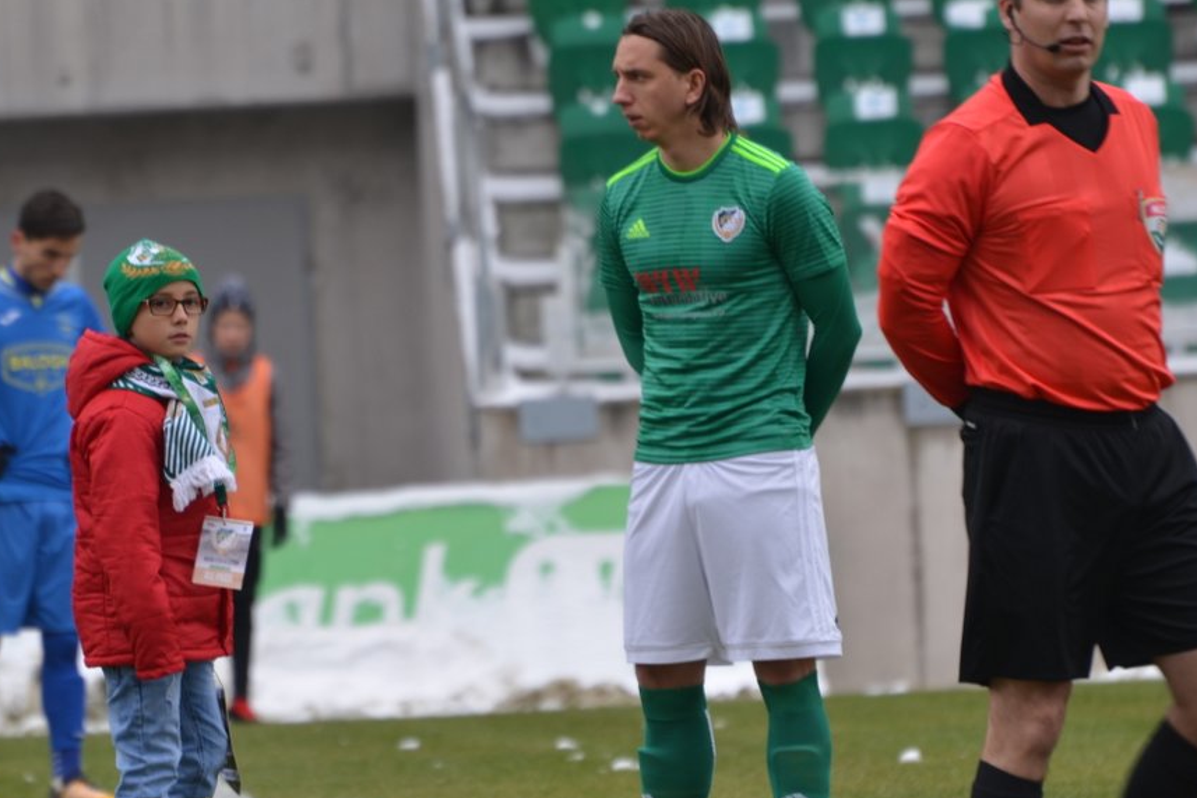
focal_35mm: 587
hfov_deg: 3.5
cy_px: 547
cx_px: 528
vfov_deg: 2.3
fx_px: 19513
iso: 100
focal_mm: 280
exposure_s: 1/100
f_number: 5.6
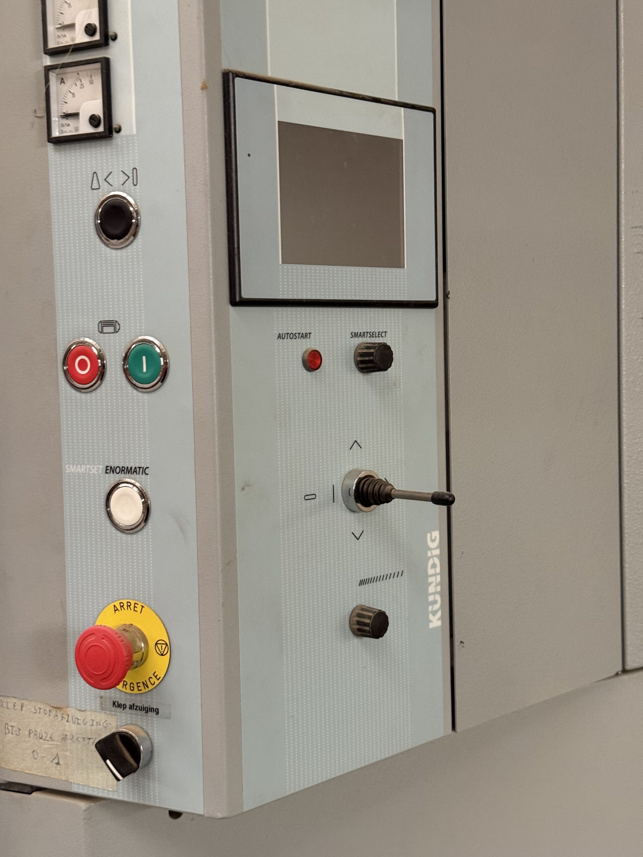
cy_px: 428
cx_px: 322
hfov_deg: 30.3
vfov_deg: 39.7
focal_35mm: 48
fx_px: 1189
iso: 250
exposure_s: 1/46
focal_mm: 6.76
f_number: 1.78
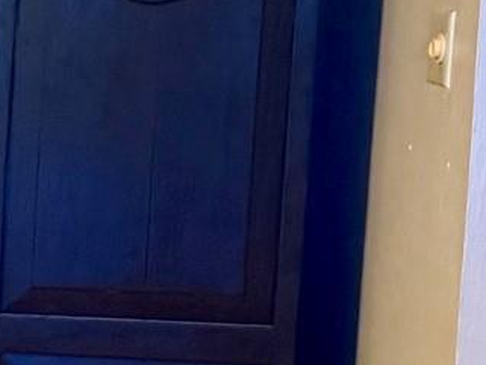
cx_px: -495
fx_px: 2149
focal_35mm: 153
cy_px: 212
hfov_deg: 11.6
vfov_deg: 9.7
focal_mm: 6.76
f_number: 1.78
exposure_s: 1/60
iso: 500
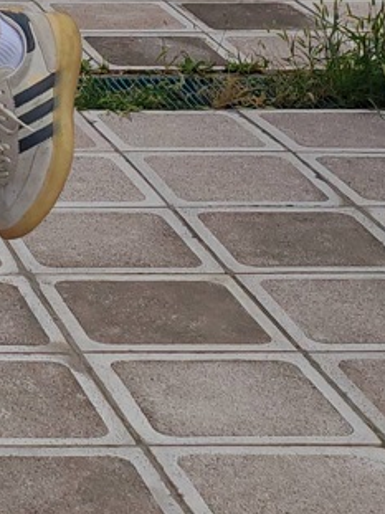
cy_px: -374
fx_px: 2048
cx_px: -301
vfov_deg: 13.1
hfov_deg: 10.2
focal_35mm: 138
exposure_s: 1/4568
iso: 50
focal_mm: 7.62
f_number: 1.6
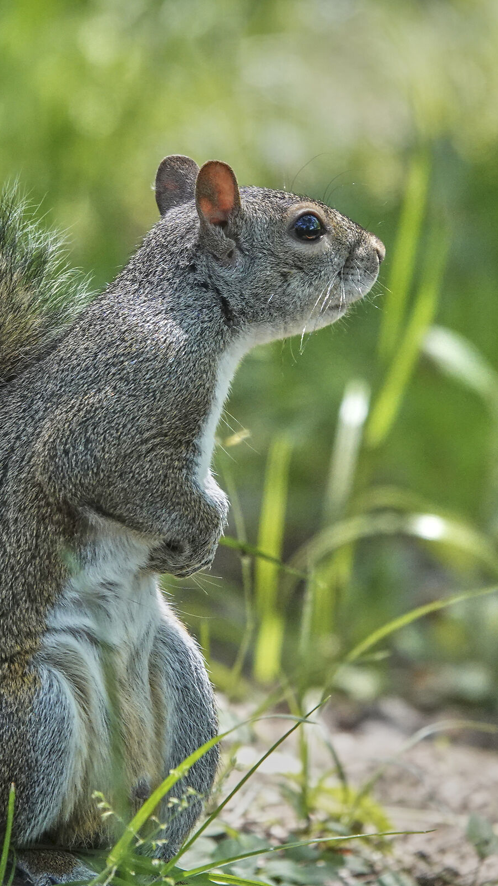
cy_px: 443
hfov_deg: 2.0
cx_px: 181
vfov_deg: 3.5
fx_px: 14418
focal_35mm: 614
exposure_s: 1/640
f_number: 4
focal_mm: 143.15
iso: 800
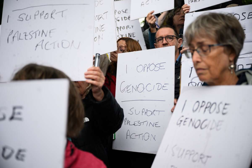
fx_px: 308
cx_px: 126
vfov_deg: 30.5
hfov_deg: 44.5
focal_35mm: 44
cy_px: 84
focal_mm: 44
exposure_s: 1/800
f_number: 2.8
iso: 1250
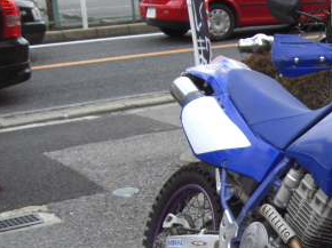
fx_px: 805
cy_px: 235
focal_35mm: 84
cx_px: 363
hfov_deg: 22.1
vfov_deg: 17.2
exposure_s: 1/250
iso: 64
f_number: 2.7
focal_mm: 6.2
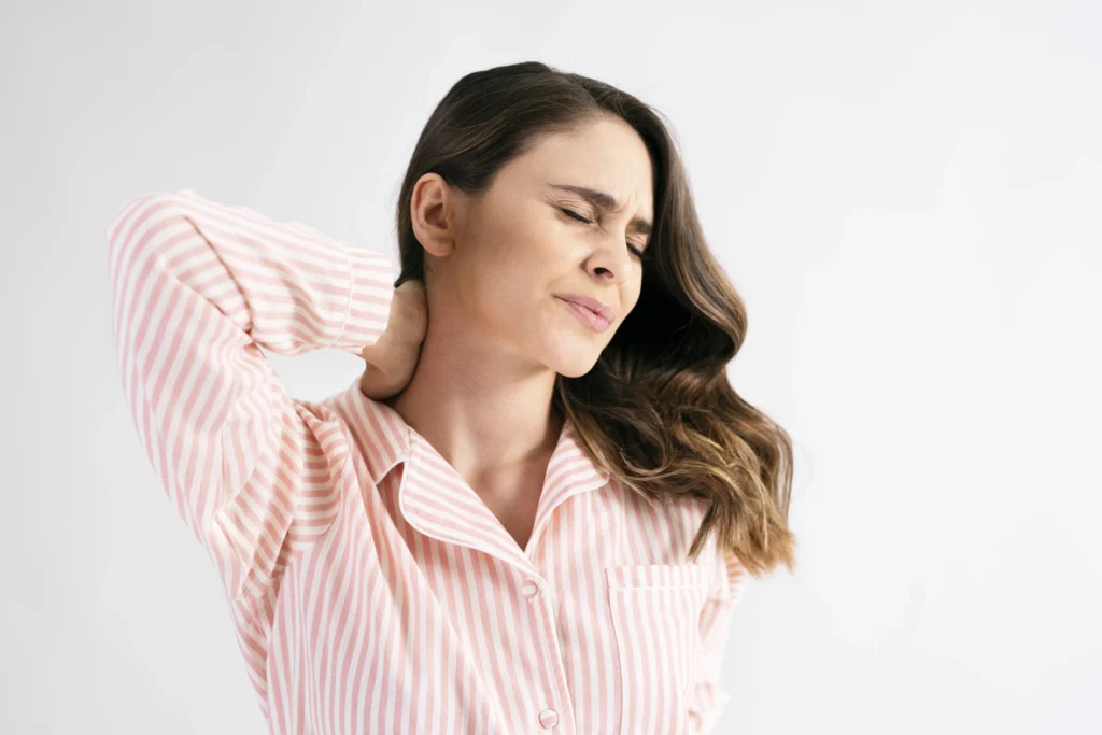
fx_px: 1531
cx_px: 551
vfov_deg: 27.0
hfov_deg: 39.6
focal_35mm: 50
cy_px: 368
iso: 125
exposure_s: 1/125
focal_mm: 50
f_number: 3.5
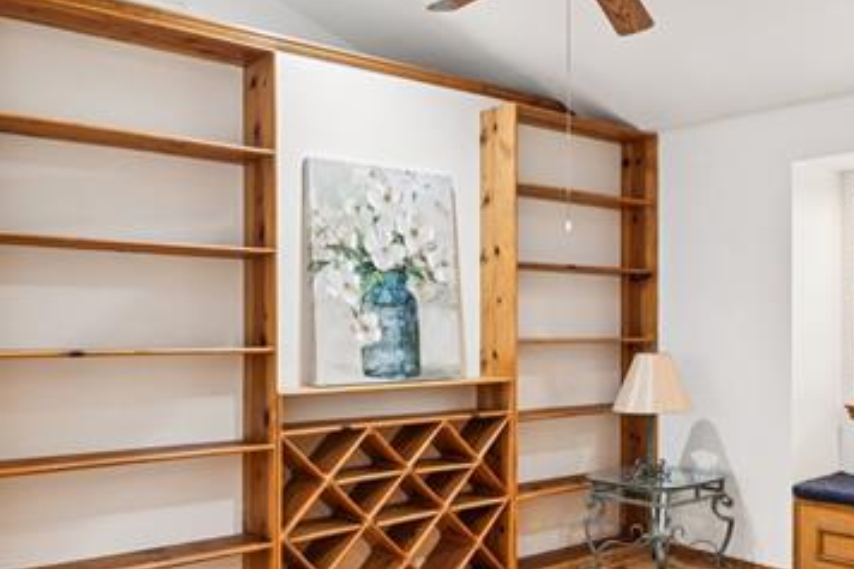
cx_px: 614
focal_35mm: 36
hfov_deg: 51.4
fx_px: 854
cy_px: 315
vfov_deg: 36.8
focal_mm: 20
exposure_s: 1/6
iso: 400
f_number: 8
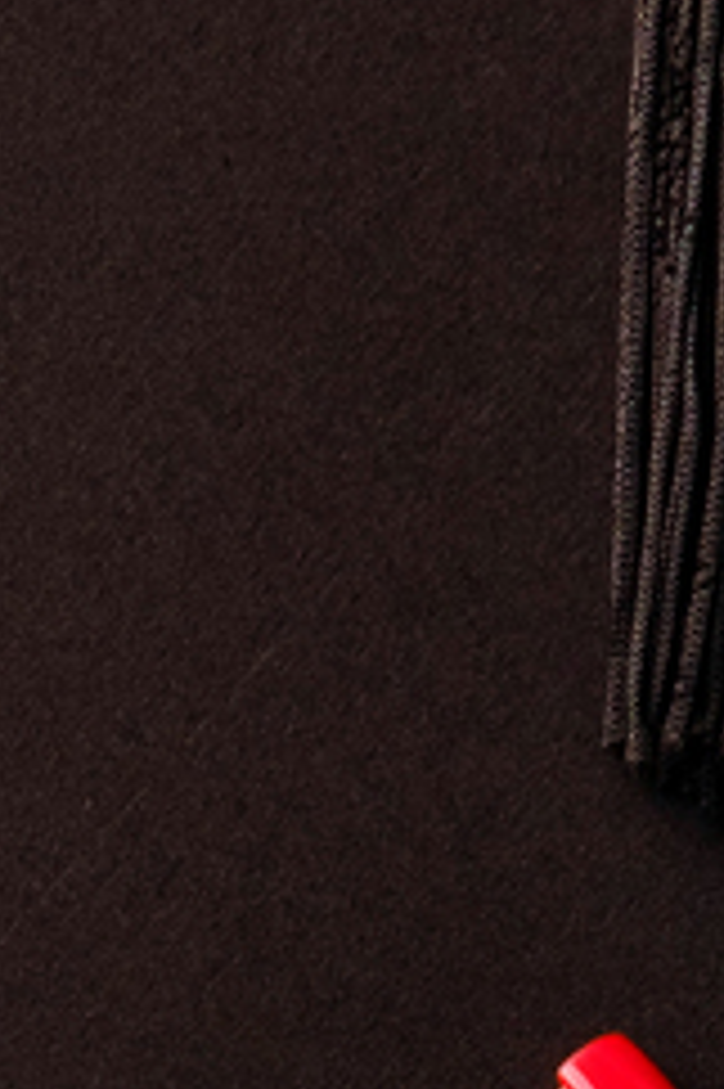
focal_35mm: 892
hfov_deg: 1.5
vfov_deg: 2.3
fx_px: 26945
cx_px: -1277
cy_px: 2326
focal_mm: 80
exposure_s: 1/160
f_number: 5
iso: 160
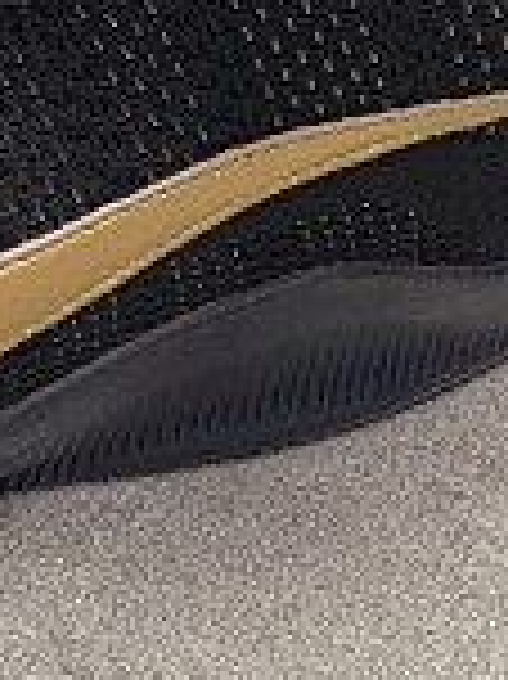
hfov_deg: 5.3
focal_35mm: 275
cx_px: -256
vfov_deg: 7.0
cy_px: -540
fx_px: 5389
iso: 160
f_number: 2
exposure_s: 1/33
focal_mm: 6
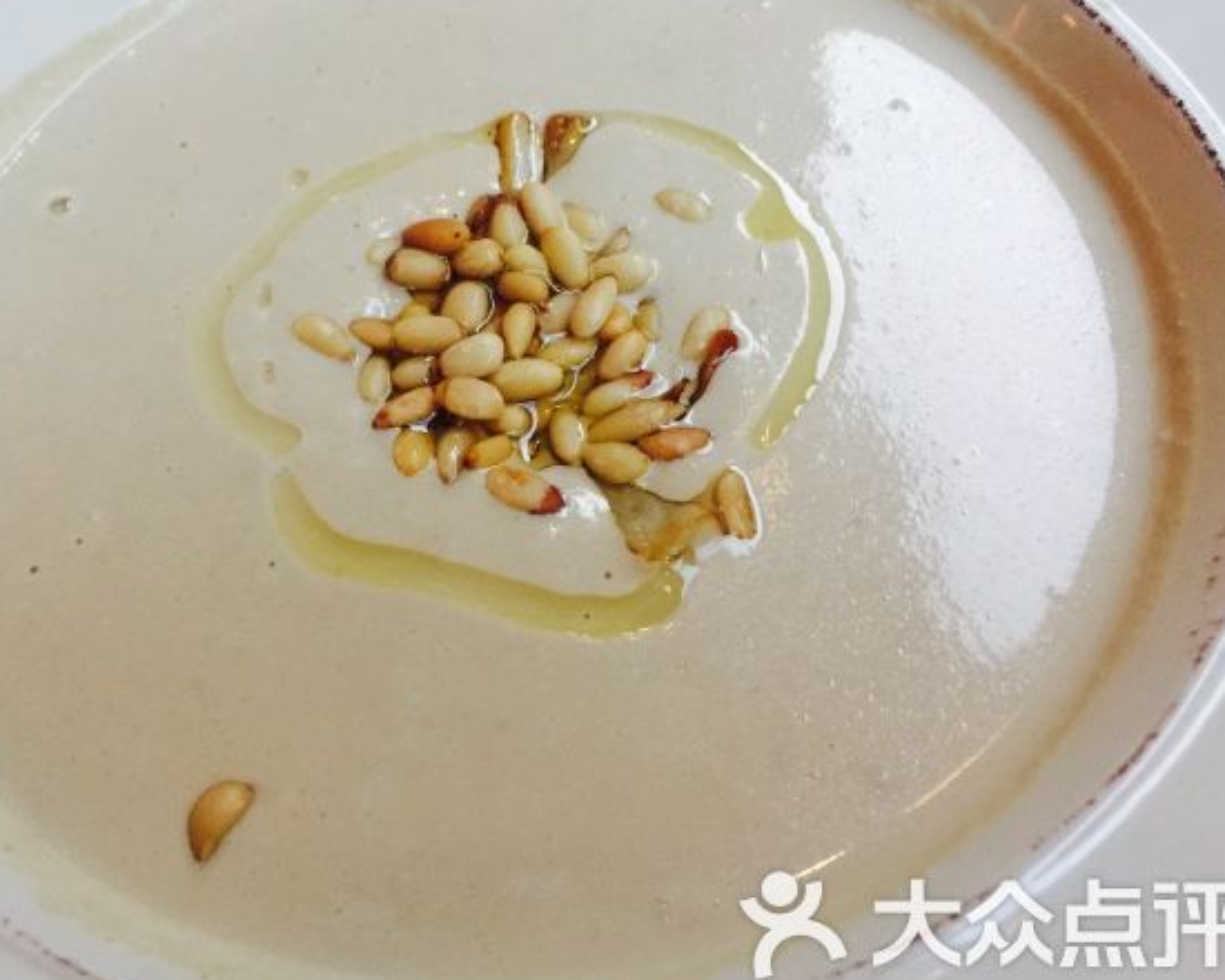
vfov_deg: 41.1
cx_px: 519
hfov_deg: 50.1
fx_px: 1305
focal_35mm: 36
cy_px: 455
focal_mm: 4.15
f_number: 2.2
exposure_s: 1/15
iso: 100
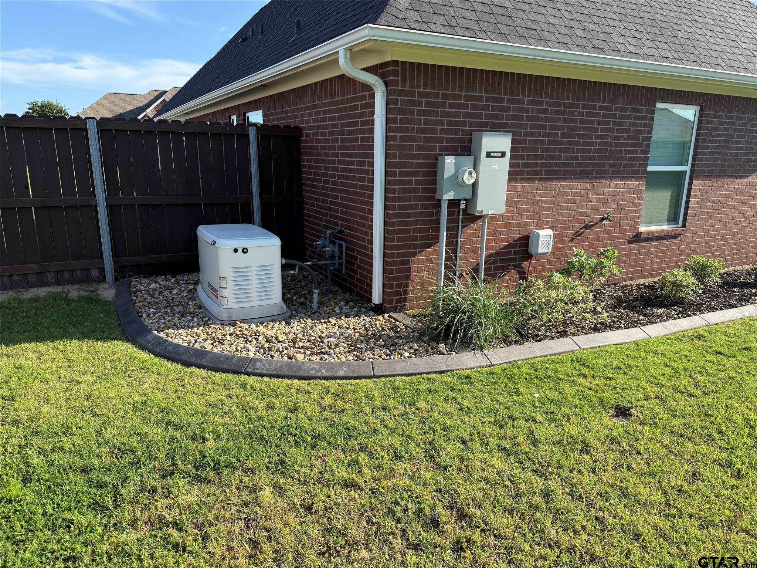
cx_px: 378
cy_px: 284
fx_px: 525
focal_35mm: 24
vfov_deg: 56.8
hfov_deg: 71.6
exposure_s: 1/1770
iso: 80
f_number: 1.78
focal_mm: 6.76
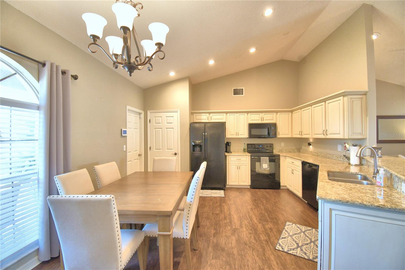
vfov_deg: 77.3
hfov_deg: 100.4
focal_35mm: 15
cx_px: 202
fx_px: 169
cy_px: 135
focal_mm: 10
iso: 800
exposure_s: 1/30
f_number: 4.5
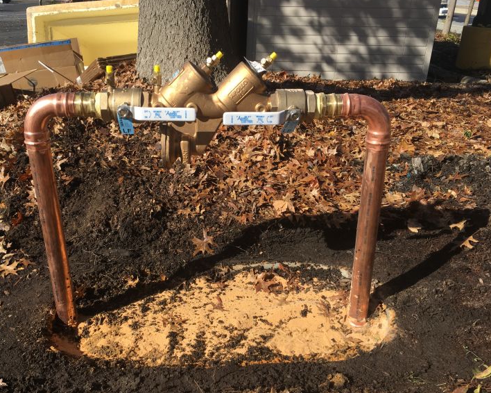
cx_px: 217
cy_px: 202
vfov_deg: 45.8
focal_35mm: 32
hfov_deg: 55.5
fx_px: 465
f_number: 2.2
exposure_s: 1/1148
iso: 25
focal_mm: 4.15
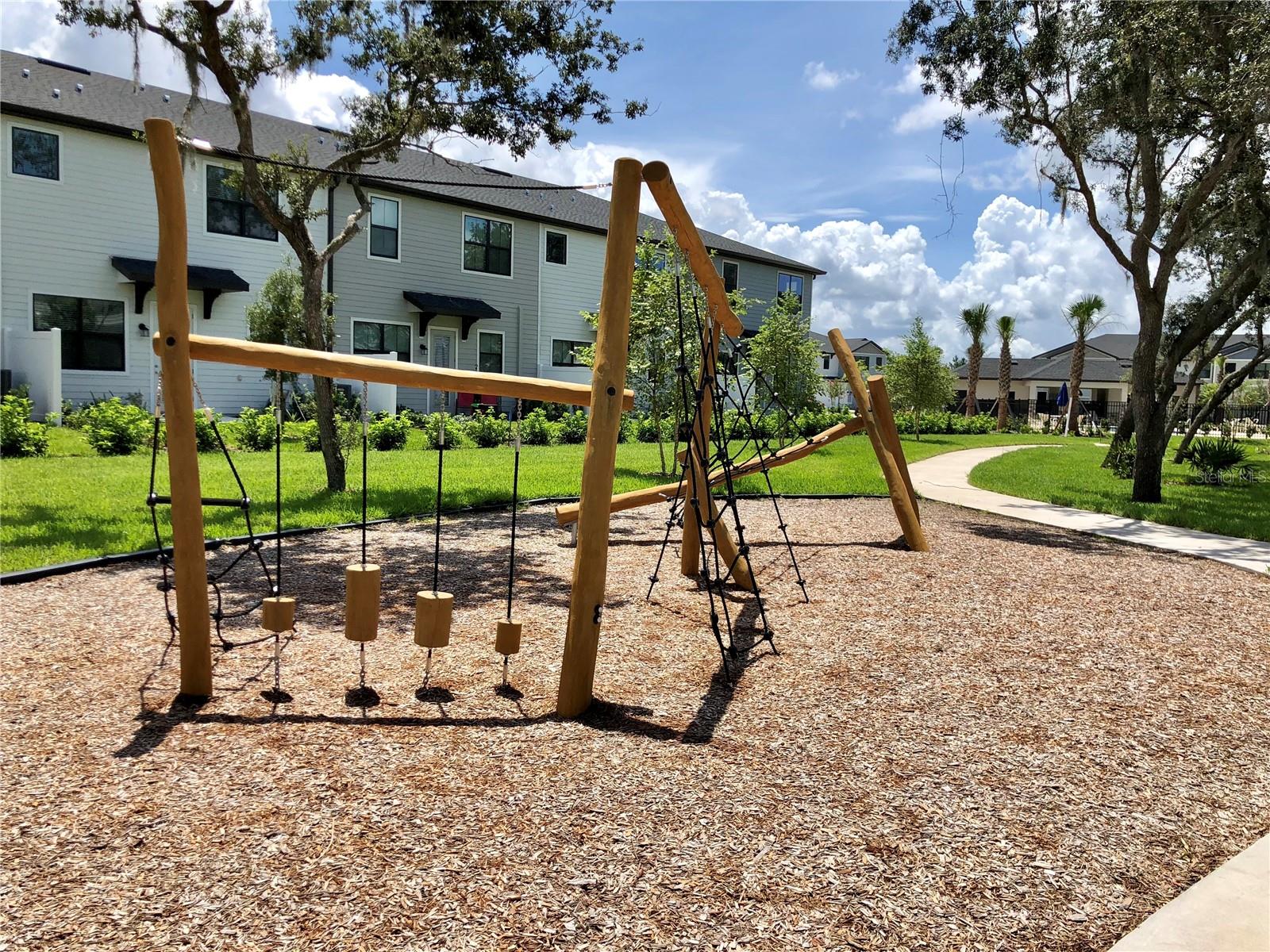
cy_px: 476
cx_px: 635
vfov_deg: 49.7
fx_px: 1027
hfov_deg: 63.4
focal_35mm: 28
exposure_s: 1/2288
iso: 20
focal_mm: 4
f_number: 1.8
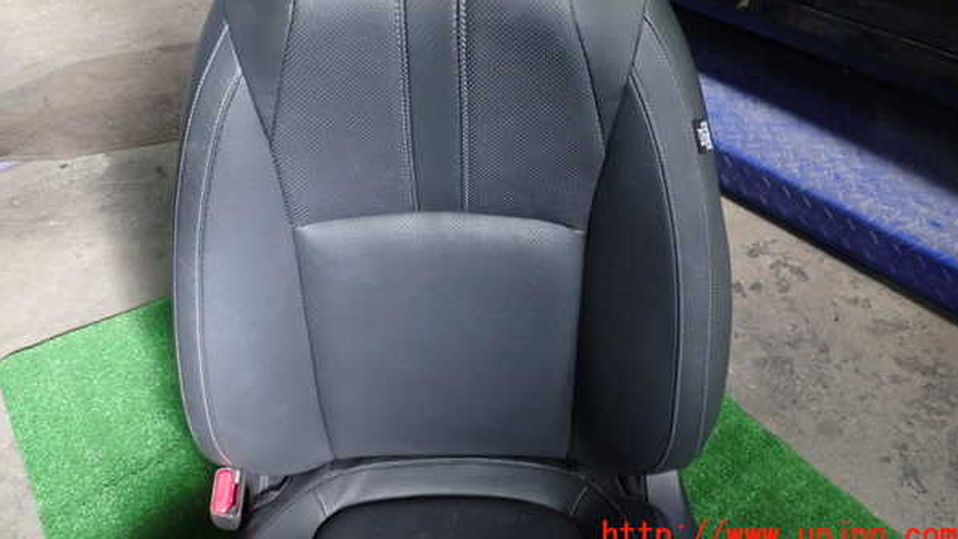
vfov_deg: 35.4
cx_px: 482
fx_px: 838
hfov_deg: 59.5
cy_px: 194
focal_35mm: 33
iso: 640
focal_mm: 5.5
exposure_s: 1/125
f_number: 2.3
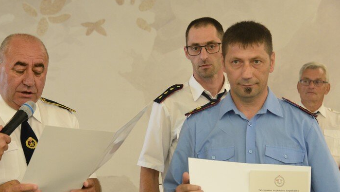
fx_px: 793
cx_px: 144
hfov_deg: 24.2
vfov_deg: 13.7
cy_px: 135
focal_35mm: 88
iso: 4000
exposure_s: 1/125
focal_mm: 70
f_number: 5
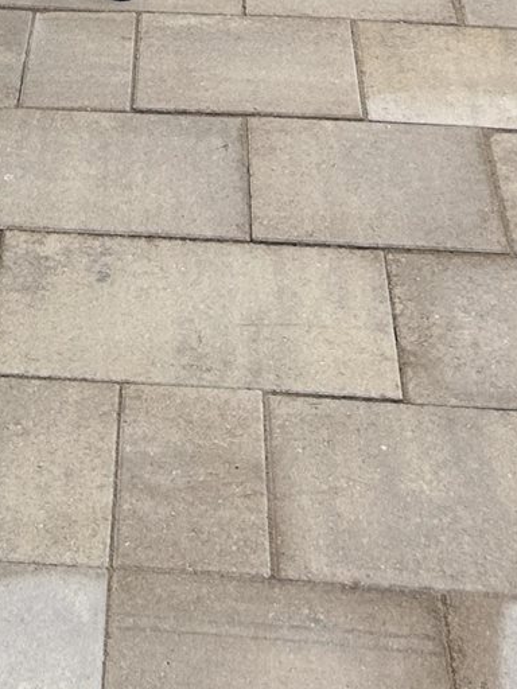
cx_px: -137
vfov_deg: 14.5
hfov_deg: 12.3
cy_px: -614
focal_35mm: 117
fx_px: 2330
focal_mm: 5.7
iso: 50
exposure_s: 1/1869
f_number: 1.5
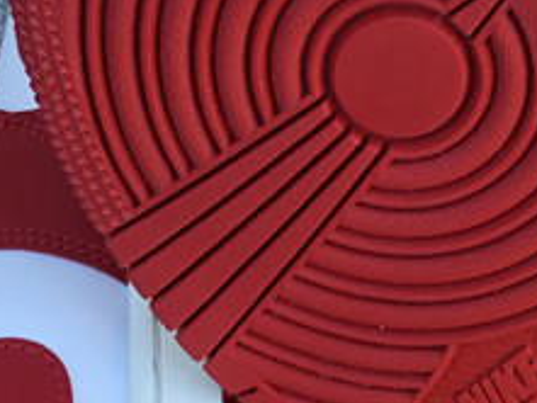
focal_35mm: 126
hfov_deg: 15.6
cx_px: 262
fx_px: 1956
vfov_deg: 11.7
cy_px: 310
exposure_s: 1/100
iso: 32
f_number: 2.4
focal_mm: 3.3
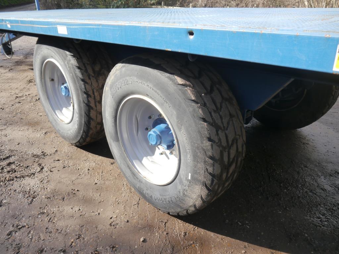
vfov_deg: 49.7
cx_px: 170
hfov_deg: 63.4
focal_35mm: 28
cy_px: 127
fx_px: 274
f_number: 5
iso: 160
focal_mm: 14
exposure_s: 1/200
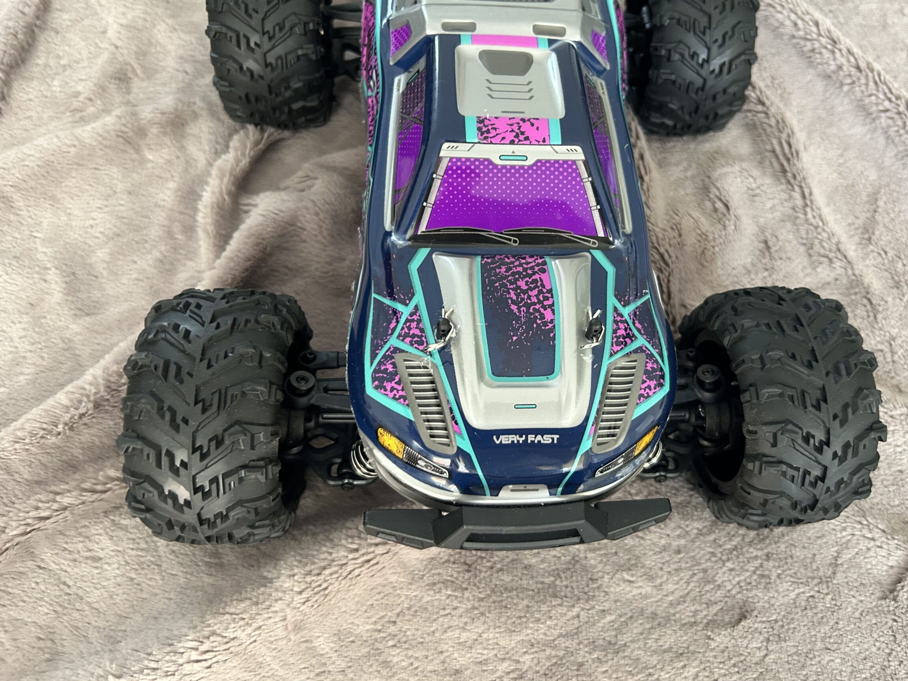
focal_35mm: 29
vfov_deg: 48.2
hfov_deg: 61.5
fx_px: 761
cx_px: 503
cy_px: 322
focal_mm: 5.7
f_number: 1.5
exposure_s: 1/60
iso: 320
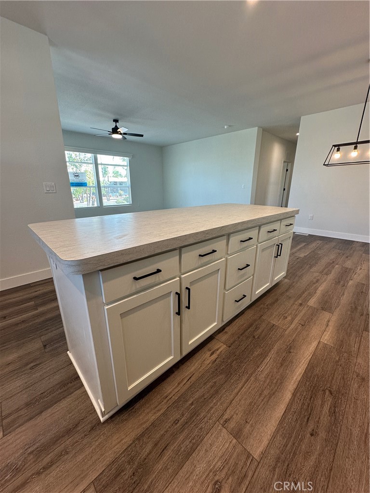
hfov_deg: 85.7
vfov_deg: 102.1
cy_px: 246
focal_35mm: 14
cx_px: 185
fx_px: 200
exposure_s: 1/120
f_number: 2.2
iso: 160
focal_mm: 2.22
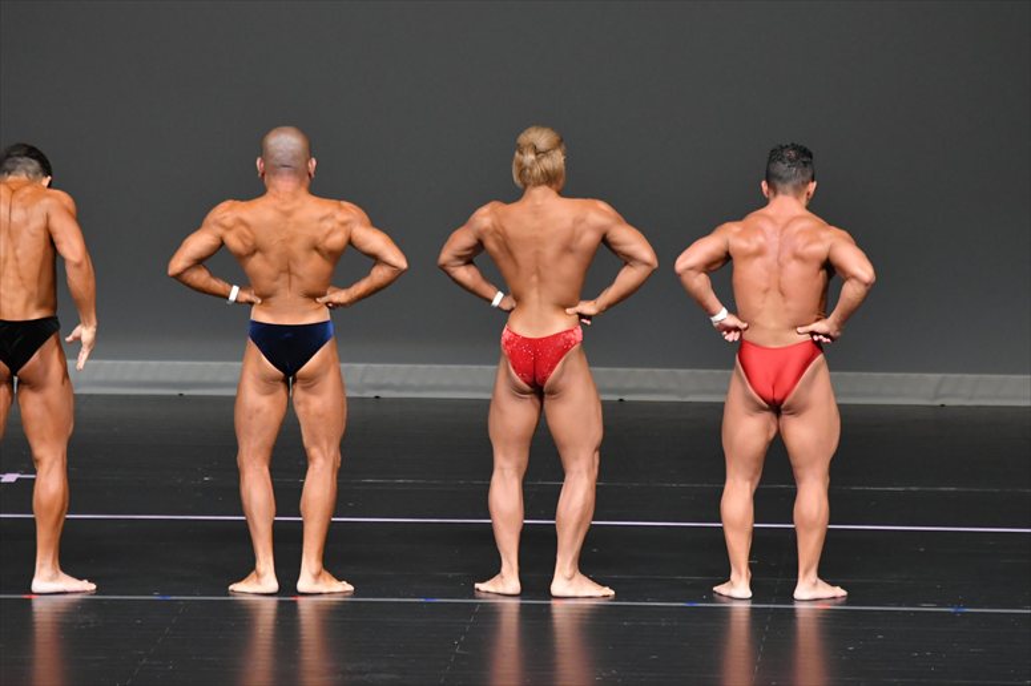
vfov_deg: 4.6
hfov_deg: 6.9
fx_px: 8588
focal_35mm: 300
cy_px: 343
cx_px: 516
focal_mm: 200
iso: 4000
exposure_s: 1/400
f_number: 5.6
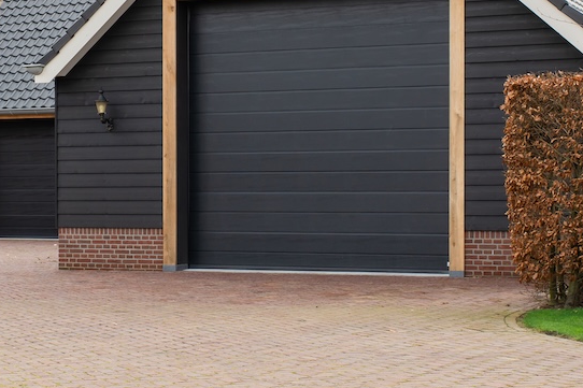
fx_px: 1506
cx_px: 137
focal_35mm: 93
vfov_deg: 14.7
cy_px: 143
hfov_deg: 21.7
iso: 200
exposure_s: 1/160
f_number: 8
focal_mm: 35
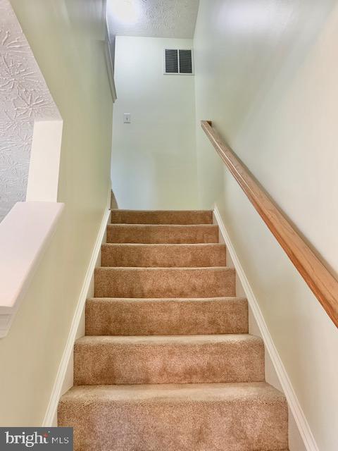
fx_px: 338
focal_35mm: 26
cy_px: 226
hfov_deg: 53.1
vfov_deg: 67.3
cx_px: 169
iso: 160
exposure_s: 1/60
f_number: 1.8
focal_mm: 4.25
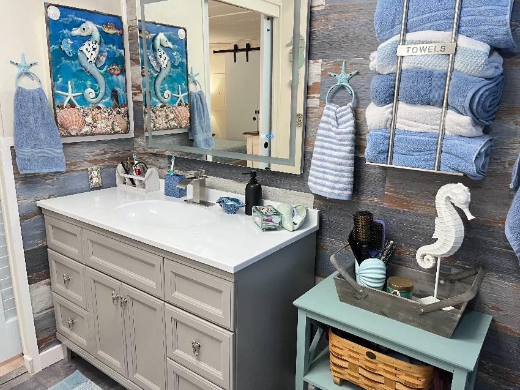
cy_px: 195
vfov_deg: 53.0
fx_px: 390
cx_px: 260
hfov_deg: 67.3
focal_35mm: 26
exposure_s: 1/60
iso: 125
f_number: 1.6
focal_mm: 5.1
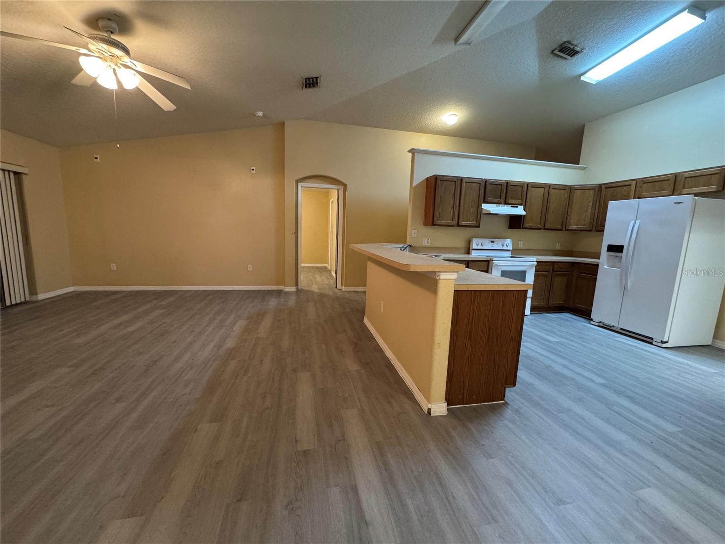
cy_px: 272
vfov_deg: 85.7
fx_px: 293
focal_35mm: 14
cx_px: 362
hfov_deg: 102.1
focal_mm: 2.22
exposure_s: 1/60
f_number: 2.2
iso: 500
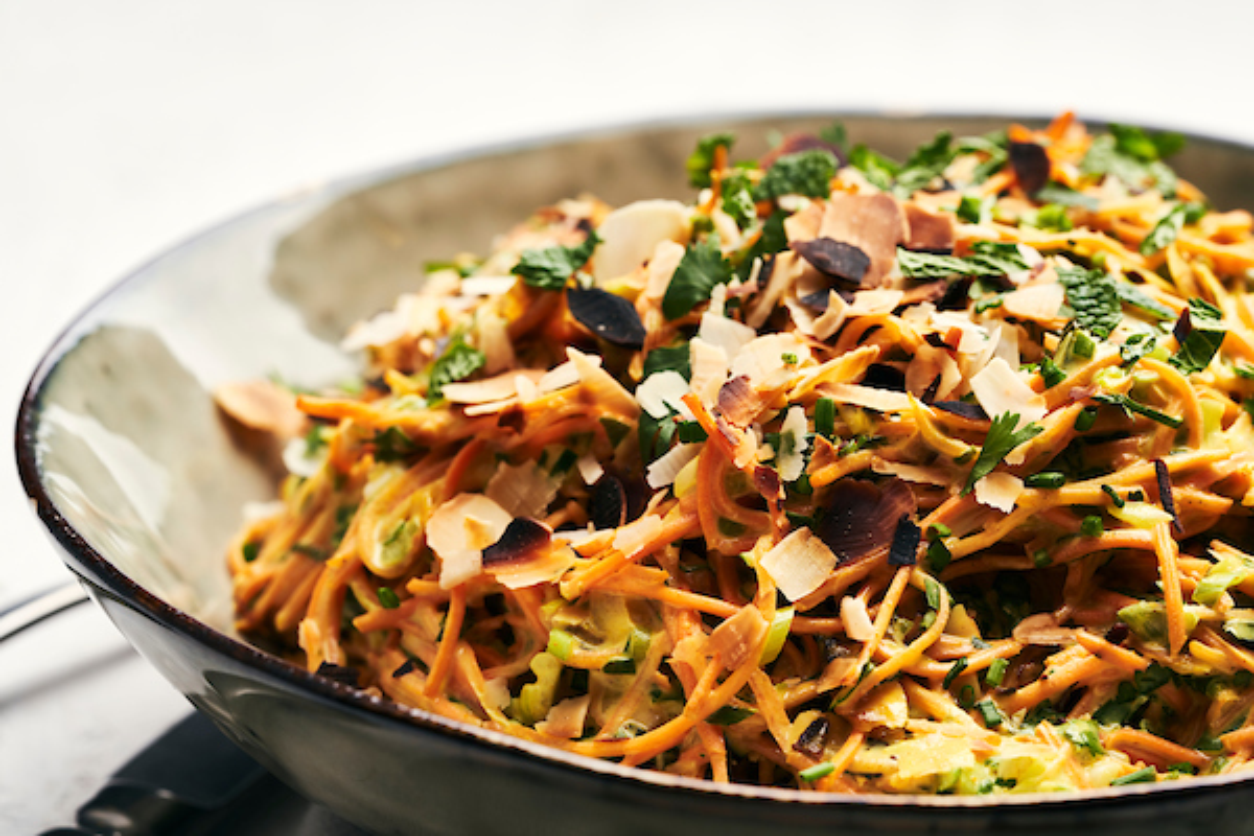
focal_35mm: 90
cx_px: 627
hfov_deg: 22.6
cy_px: 418
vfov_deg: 15.2
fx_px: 3135
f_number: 8
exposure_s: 1/125
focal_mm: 90
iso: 200
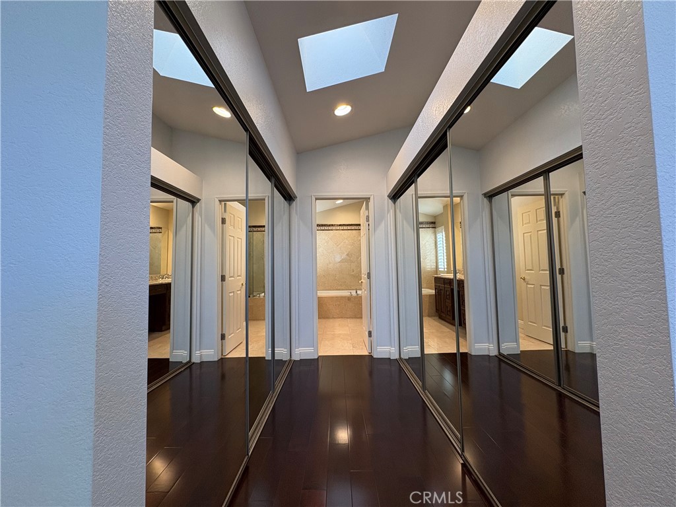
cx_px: 338
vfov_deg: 85.7
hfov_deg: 102.1
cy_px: 254
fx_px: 273
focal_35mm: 14
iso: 160
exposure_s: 1/60
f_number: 2.2
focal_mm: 2.22
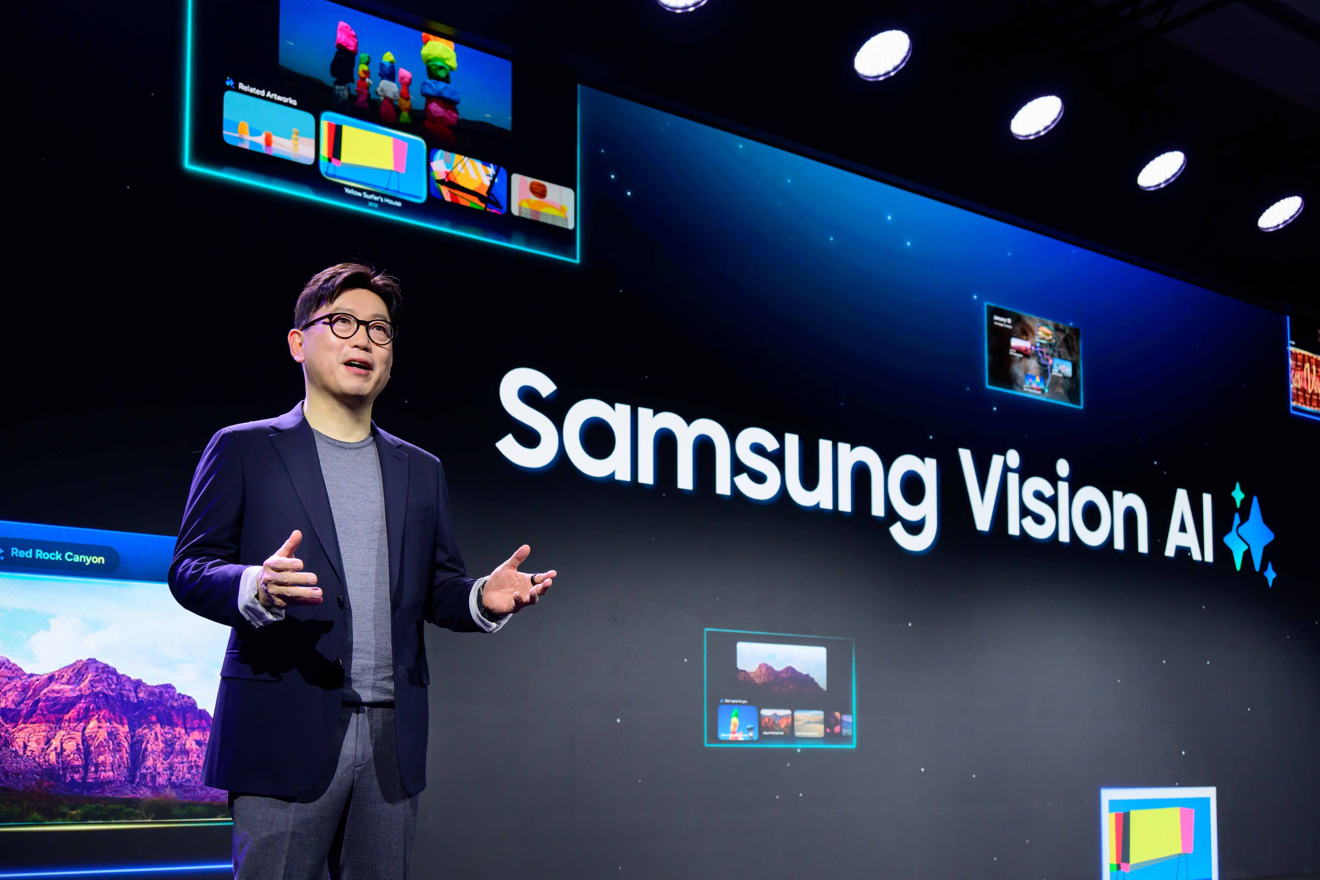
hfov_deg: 51.9
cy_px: 440
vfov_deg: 35.9
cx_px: 660
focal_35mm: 37
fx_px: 1357
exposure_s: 1/125
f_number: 5.6
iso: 1600
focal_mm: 37
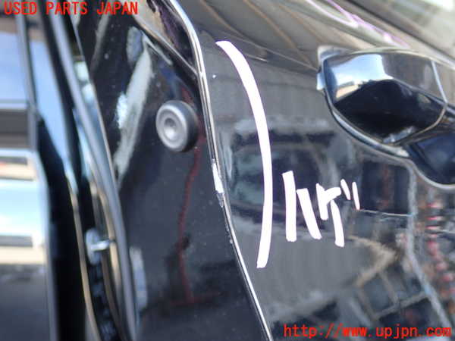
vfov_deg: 37.7
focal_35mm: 38
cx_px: 228
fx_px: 499
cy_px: 170
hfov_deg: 49.0
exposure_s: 1/40
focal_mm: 6.83
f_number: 2.7
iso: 200
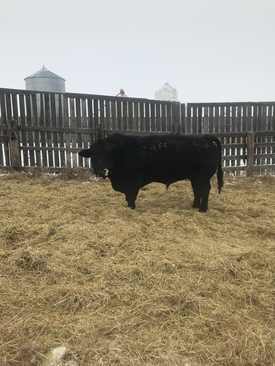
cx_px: 138
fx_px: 297
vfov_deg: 63.4
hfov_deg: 49.7
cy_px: 183
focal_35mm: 28
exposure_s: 1/1408
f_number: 1.8
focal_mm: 3.99
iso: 20
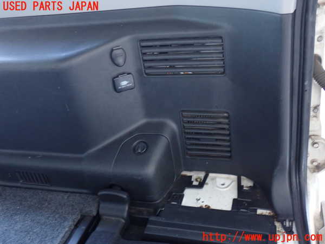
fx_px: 357
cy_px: 122
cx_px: 162
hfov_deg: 49.0
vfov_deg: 37.7
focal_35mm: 38
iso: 800
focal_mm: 6.83
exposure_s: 1/13
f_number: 2.7
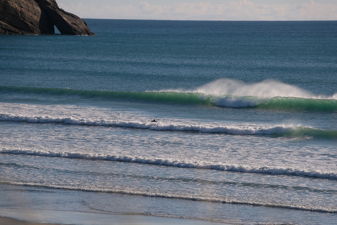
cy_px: 112
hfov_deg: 9.9
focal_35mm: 207
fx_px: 1938
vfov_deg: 6.6
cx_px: 168
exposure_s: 1/1400
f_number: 5.6
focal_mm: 138
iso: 200
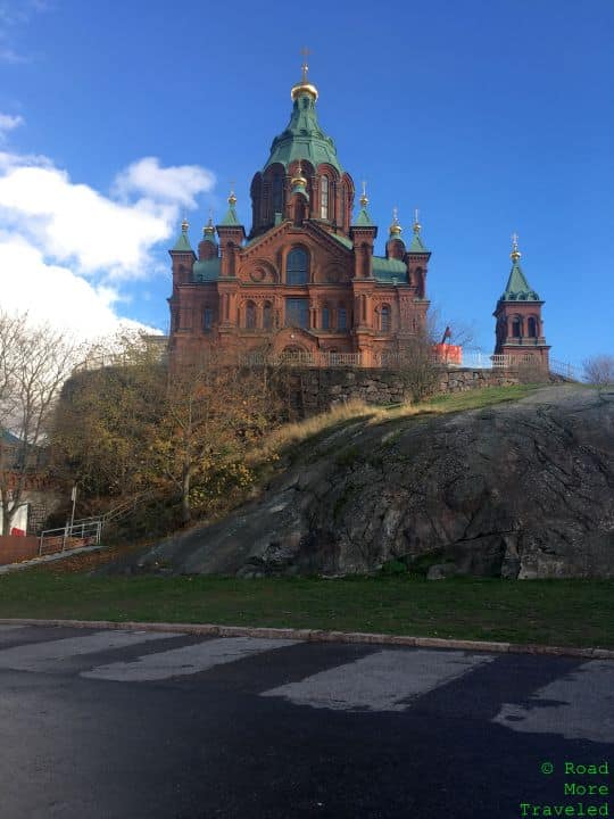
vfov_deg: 61.7
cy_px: 410
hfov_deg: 48.2
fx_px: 686
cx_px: 307
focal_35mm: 29
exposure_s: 1/493
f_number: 2.2
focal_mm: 4.15
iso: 25
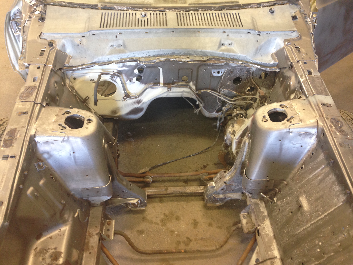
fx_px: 337
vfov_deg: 42.9
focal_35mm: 33
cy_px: 132
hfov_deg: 55.4
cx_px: 176
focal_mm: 4.12
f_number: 2.4
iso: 100
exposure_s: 1/20
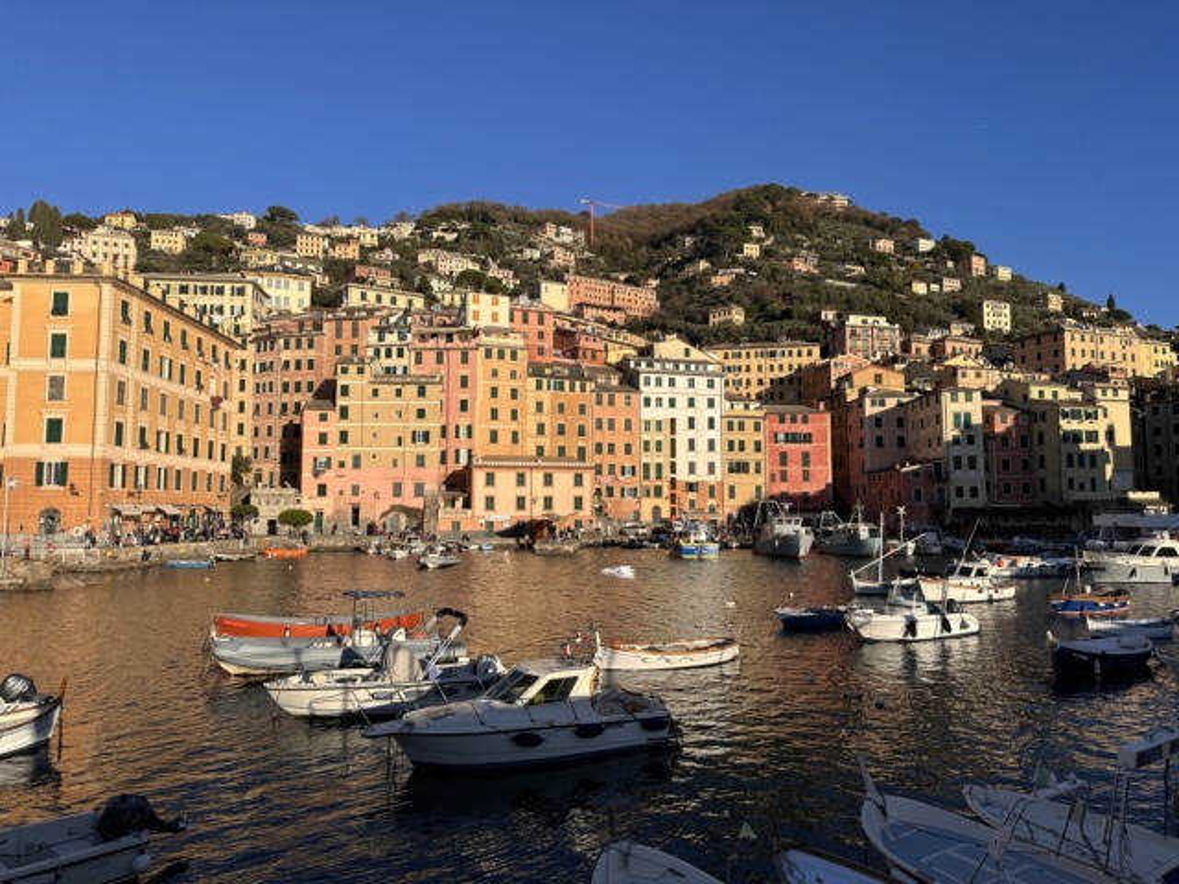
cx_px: 590
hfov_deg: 71.6
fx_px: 817
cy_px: 442
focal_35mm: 24
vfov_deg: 56.8
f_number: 1.78
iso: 80
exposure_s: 1/5848
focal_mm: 6.86
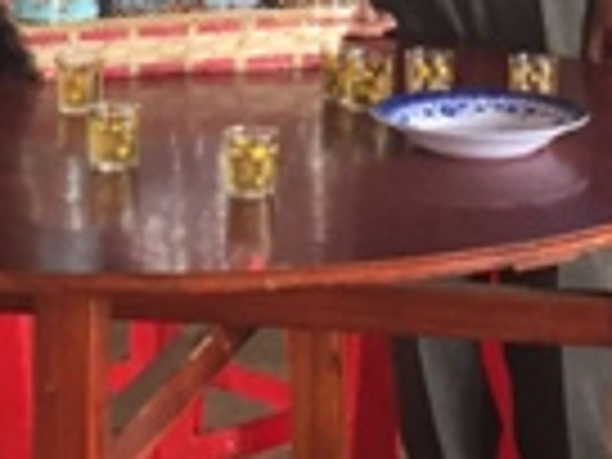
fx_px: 3006
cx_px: 418
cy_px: -346
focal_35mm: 170
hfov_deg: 11.6
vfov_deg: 8.4
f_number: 2.2
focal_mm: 4.15
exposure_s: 1/33
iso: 125
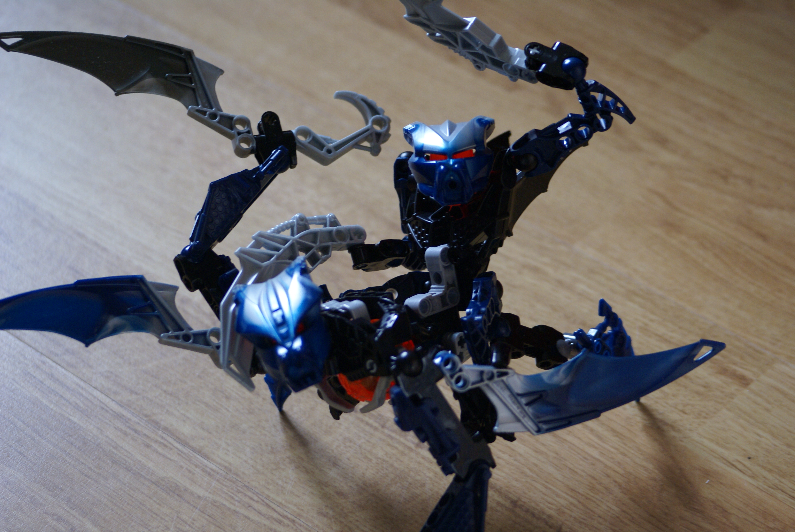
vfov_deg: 13.1
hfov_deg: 19.4
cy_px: 266
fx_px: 2322
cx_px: 398
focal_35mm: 105
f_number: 4.5
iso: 400
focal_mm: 70
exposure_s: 1/80
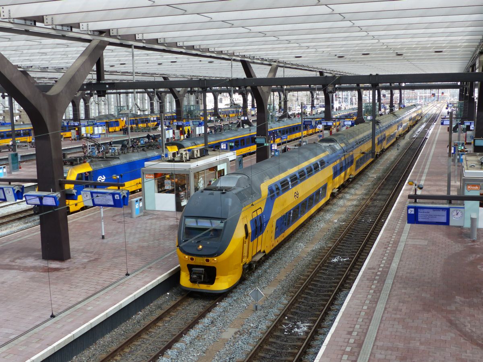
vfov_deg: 34.3
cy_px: 181
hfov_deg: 44.8
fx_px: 586
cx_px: 242
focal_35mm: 42
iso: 100
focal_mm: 7.6
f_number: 4
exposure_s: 1/100
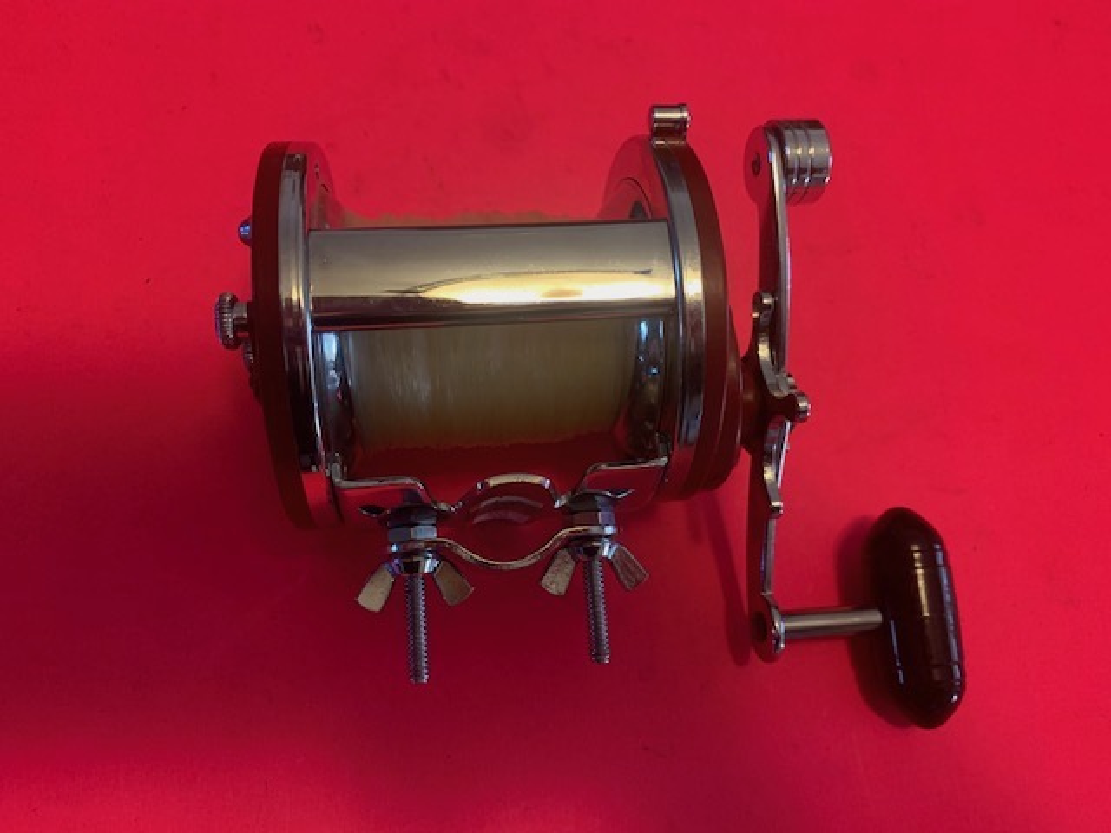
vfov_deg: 53.1
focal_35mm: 26
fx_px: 834
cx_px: 556
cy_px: 416
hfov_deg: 67.3
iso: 250
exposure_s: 1/40
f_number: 1.8
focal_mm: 4.25
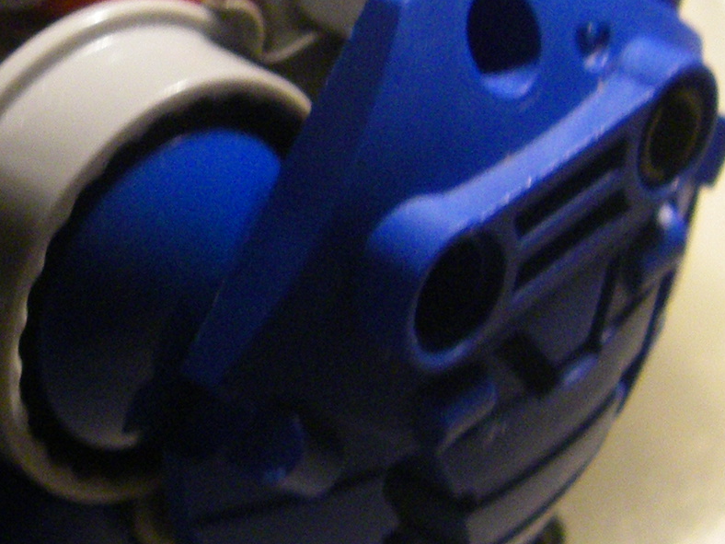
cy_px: 150
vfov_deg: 11.8
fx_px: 2618
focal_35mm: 125
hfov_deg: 15.5
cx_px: 29
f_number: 3.5
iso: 320
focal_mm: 6.3
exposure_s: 1/50
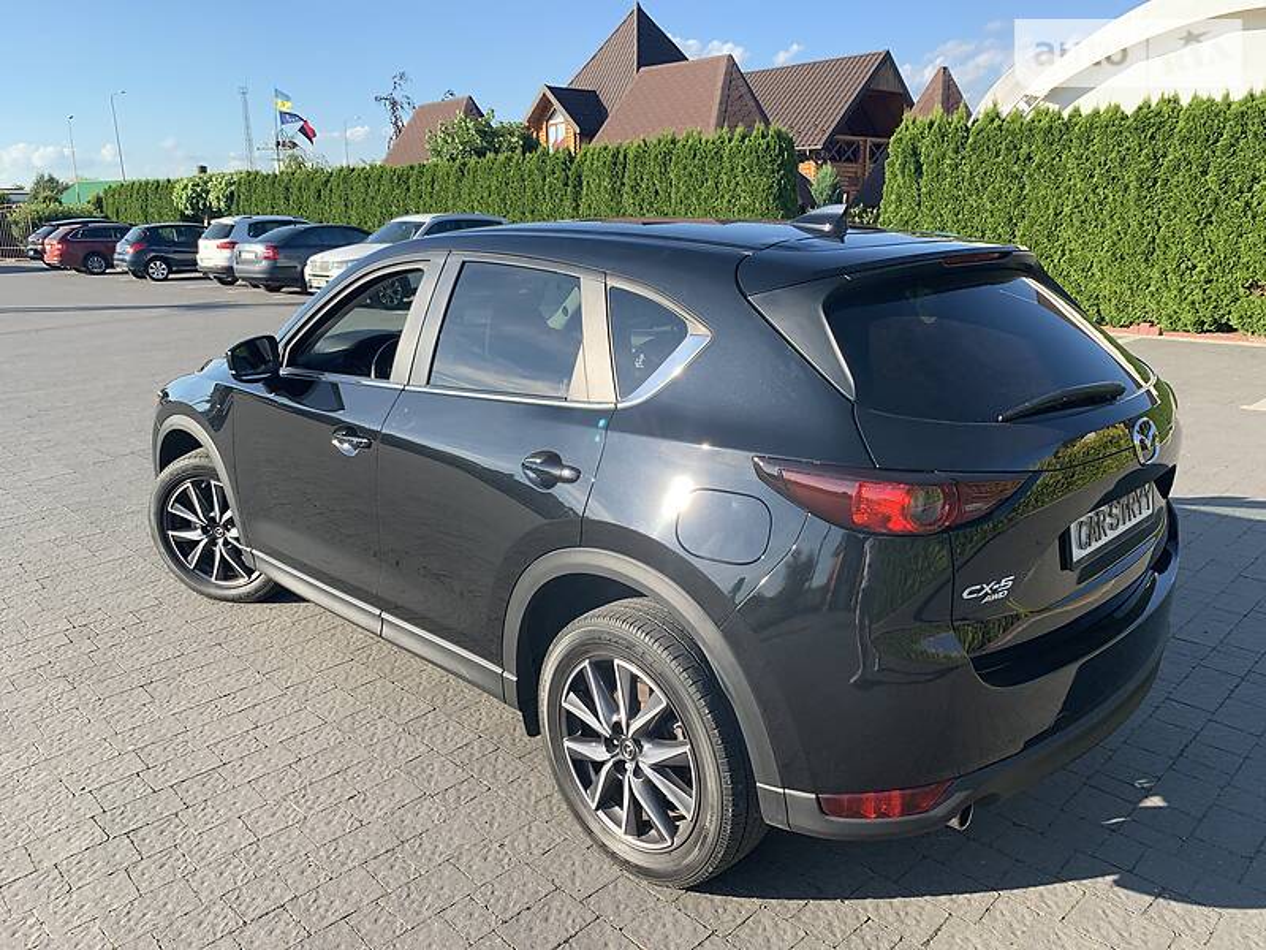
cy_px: 475
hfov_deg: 67.3
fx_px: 951
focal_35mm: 26
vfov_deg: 53.1
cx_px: 633
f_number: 1.8
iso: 25
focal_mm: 4.2
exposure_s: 1/669
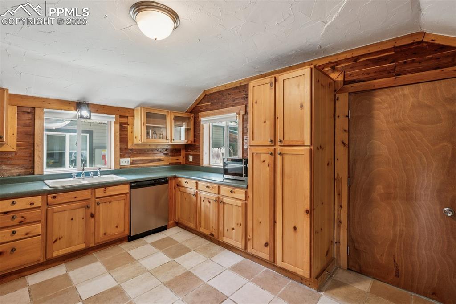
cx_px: 228
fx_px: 209
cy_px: 152
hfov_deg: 95.0
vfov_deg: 72.0
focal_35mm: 16
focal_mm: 16.5
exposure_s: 1/5
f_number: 11
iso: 800
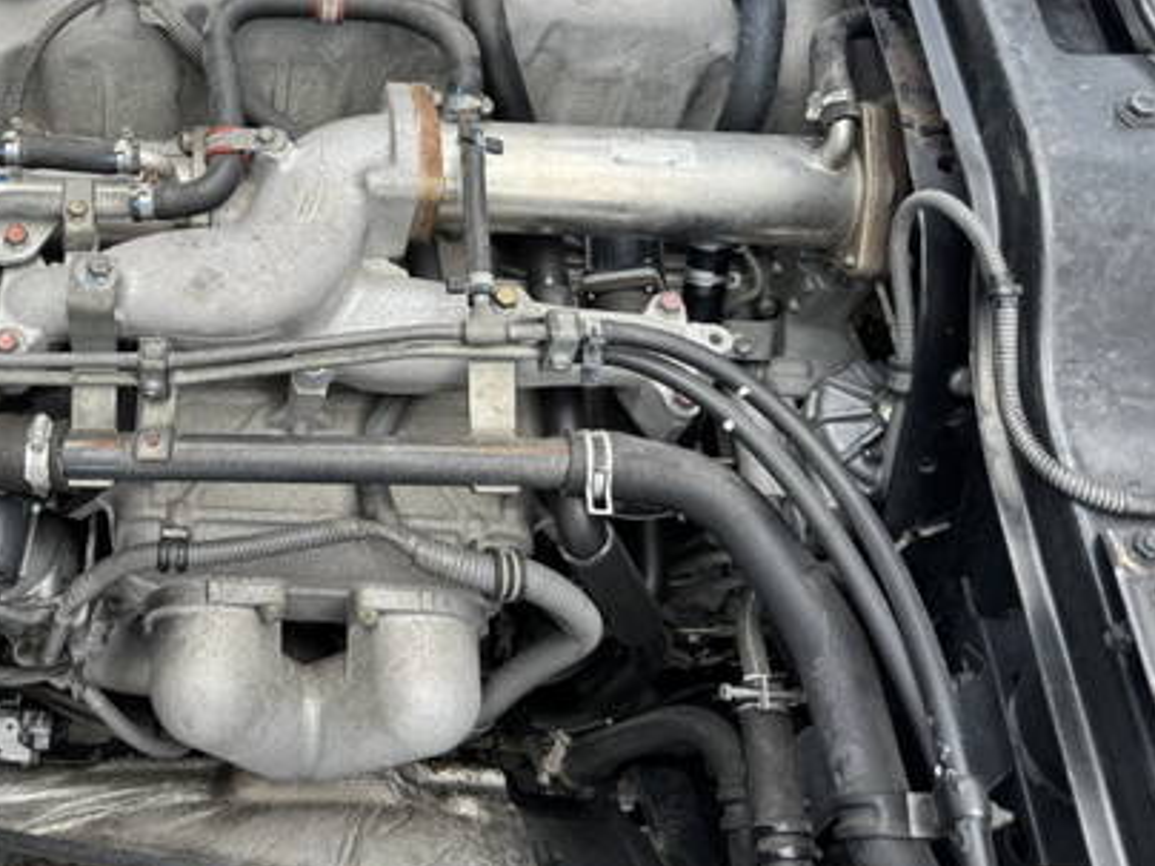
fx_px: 1268
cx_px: 252
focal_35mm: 38
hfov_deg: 46.7
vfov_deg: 37.2
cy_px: 269
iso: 80
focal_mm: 6.76
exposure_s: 1/639
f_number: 1.78
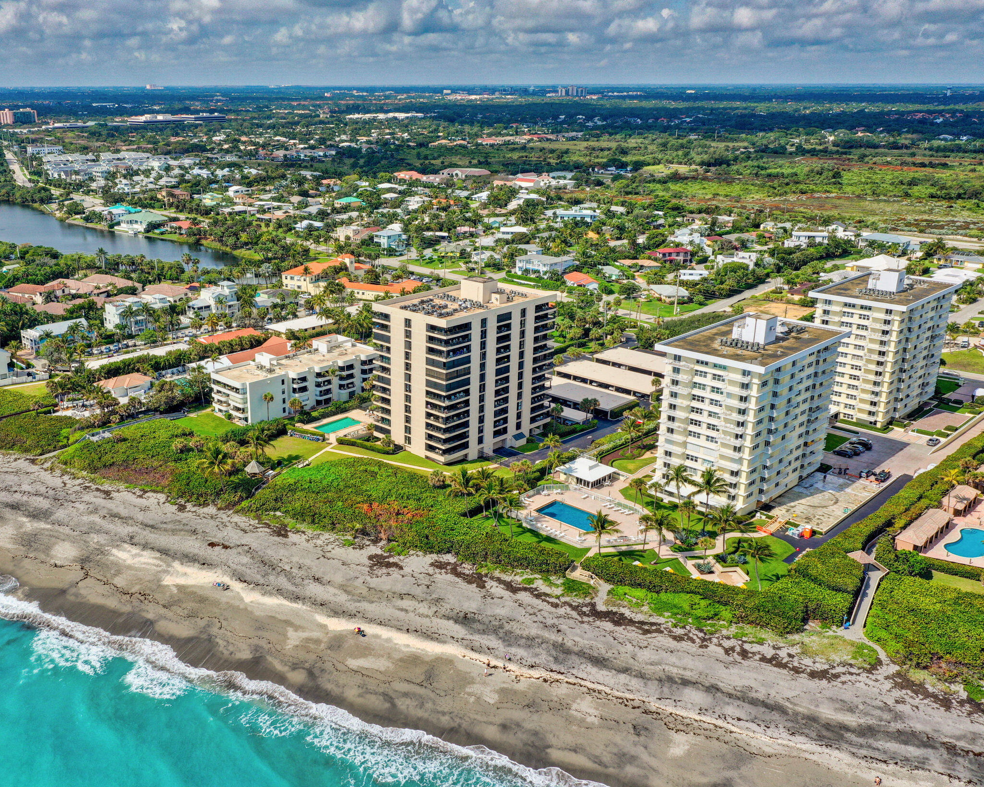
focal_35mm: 32
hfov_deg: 55.2
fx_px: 932
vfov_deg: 45.8
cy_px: 397
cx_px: 393
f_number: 6.3
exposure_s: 1/500
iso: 100
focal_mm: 10.3
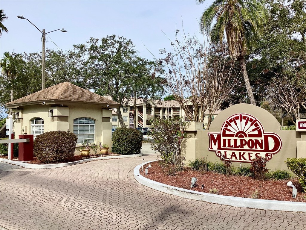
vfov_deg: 45.4
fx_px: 274
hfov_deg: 58.4
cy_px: 115
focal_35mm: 31
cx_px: 153
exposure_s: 1/1942
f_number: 2.4
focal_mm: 3.3
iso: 25
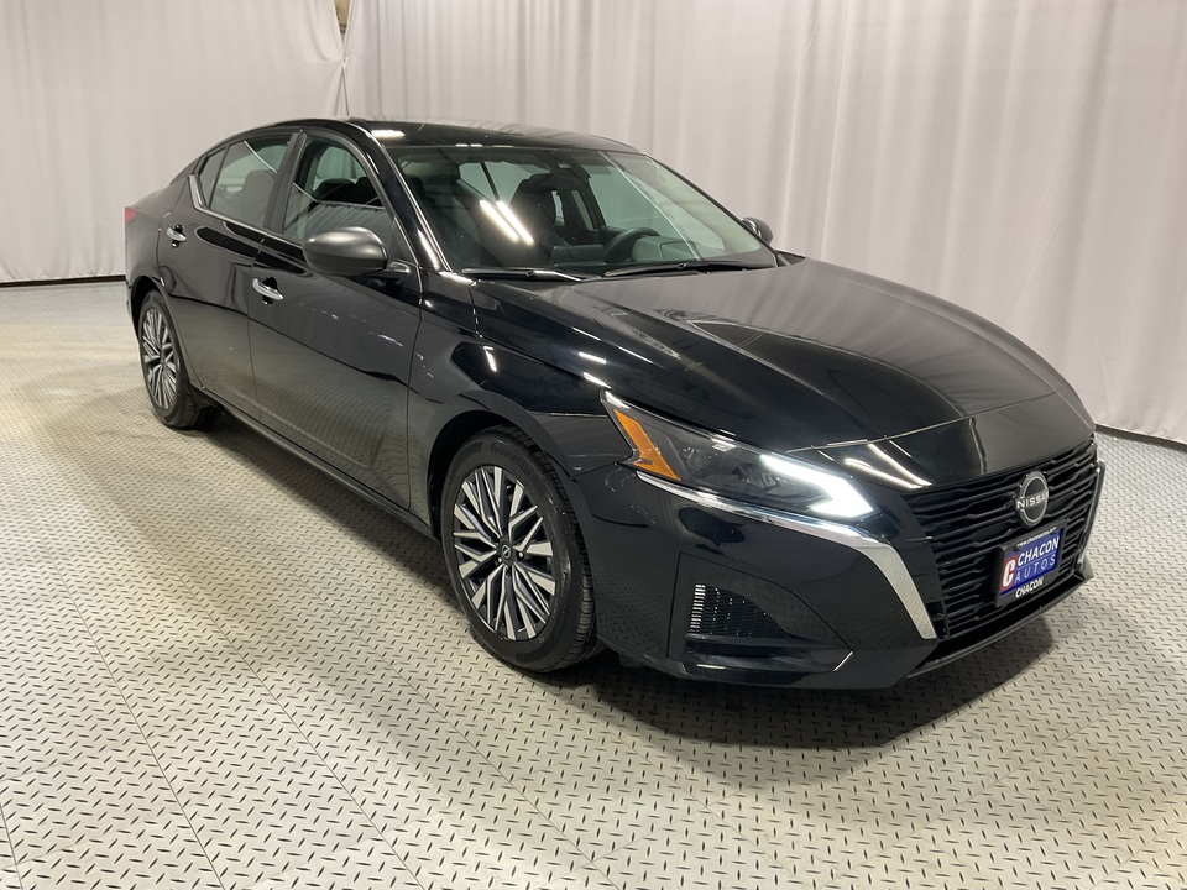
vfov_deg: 48.2
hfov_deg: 61.7
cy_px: 445
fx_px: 994
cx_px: 594
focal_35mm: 29
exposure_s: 1/50
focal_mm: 3
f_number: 1.8
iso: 64
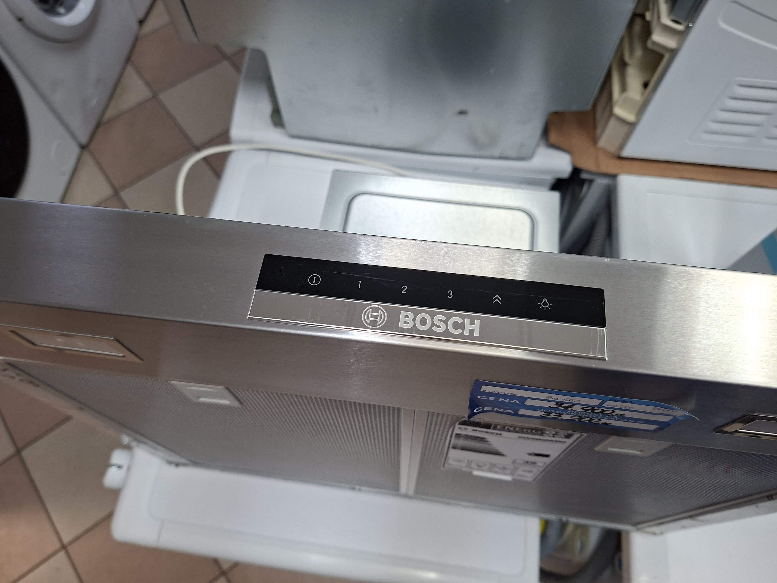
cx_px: 388
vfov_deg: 58.9
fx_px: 516
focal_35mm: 23
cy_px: 292
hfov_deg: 73.9
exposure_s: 1/100
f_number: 1.8
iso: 250
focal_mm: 5.54
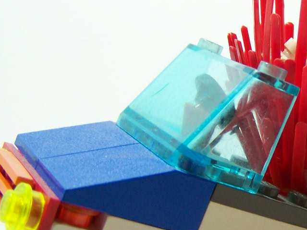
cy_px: 138
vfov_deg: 16.6
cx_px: 317
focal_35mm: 89
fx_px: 789
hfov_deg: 21.2
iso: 80
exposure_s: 1/40
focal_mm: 6.3
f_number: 2.8
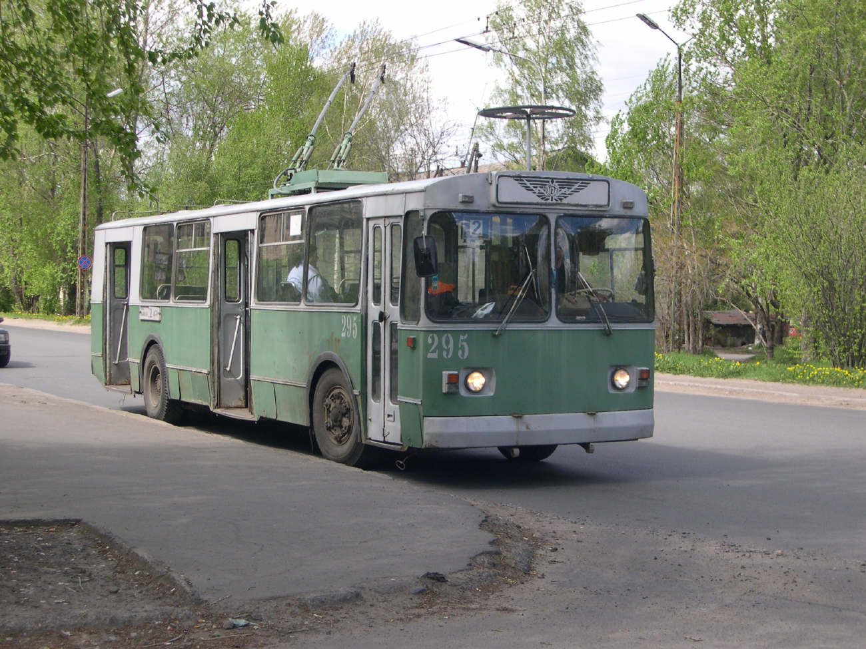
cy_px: 324
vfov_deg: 23.7
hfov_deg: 31.2
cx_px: 433
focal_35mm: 62
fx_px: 1551
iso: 100
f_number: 3.5
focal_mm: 13.2
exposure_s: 1/325
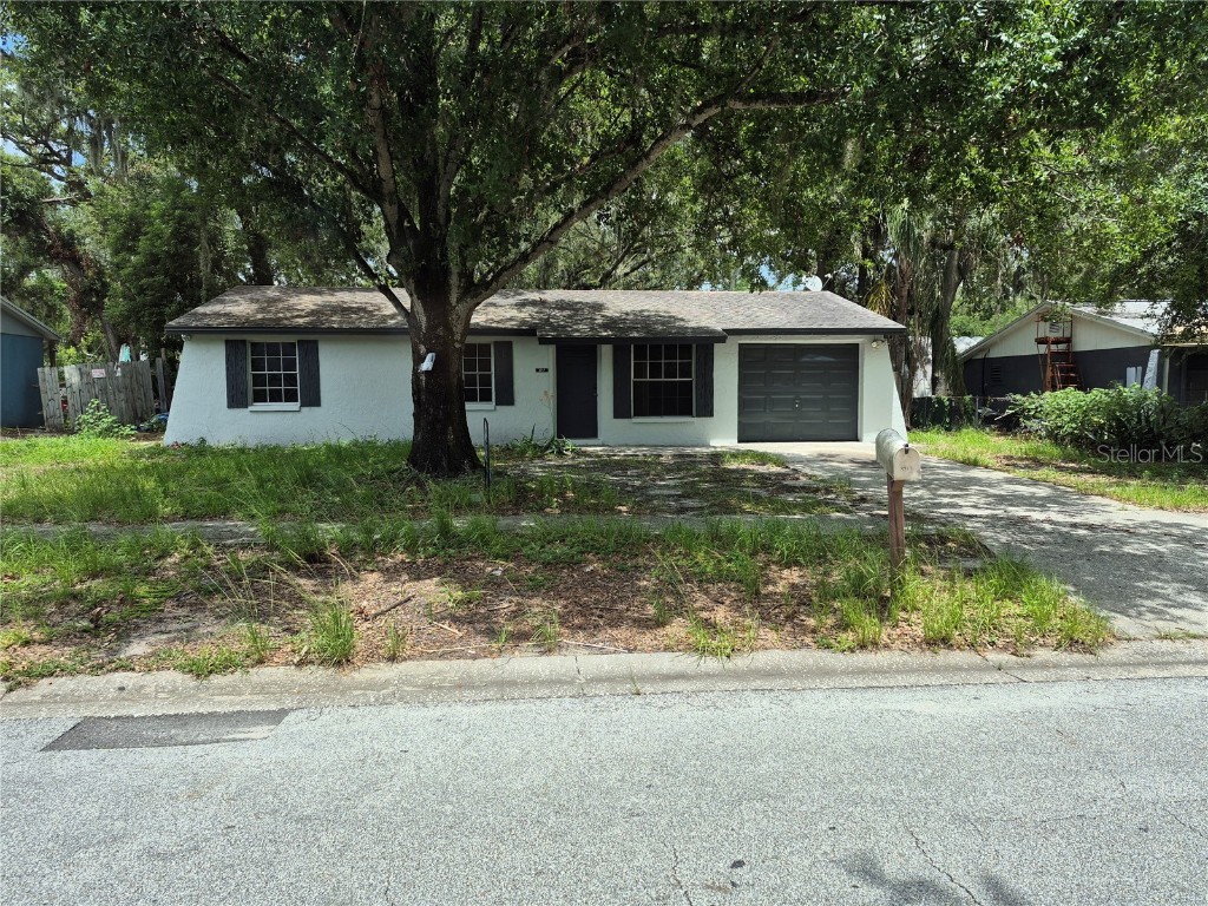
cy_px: 453
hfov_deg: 73.9
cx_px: 604
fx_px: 803
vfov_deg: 58.9
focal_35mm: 23
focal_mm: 5.4
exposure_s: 1/824
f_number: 1.8
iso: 25
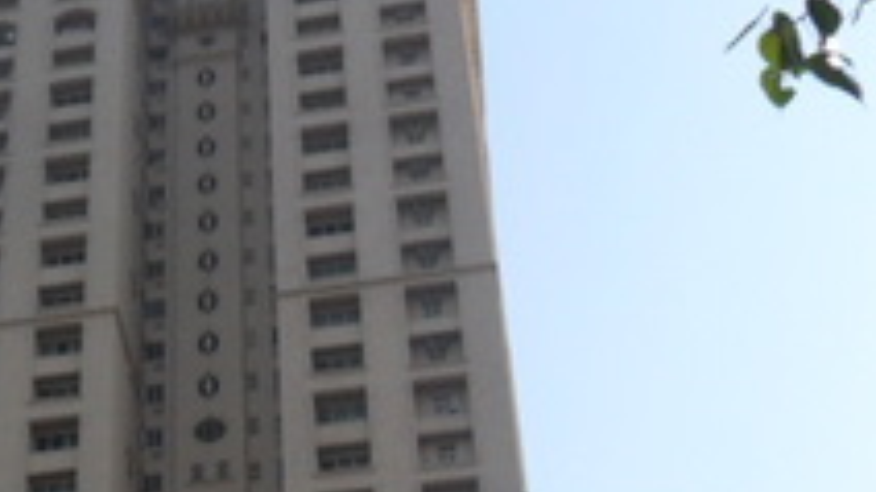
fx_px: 2066
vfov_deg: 12.9
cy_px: 711
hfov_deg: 23.1
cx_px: 25
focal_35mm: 89
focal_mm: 4.9
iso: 100
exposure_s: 1/1000
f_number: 3.5
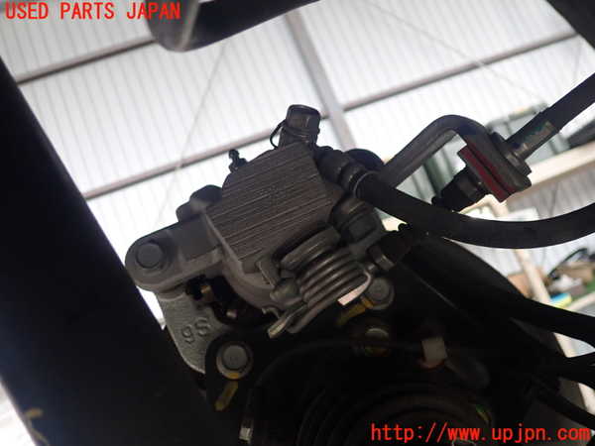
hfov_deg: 60.0
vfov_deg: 46.8
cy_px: 223
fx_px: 516
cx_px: 298
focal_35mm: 30
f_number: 2.3
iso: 320
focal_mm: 5.5
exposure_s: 1/125
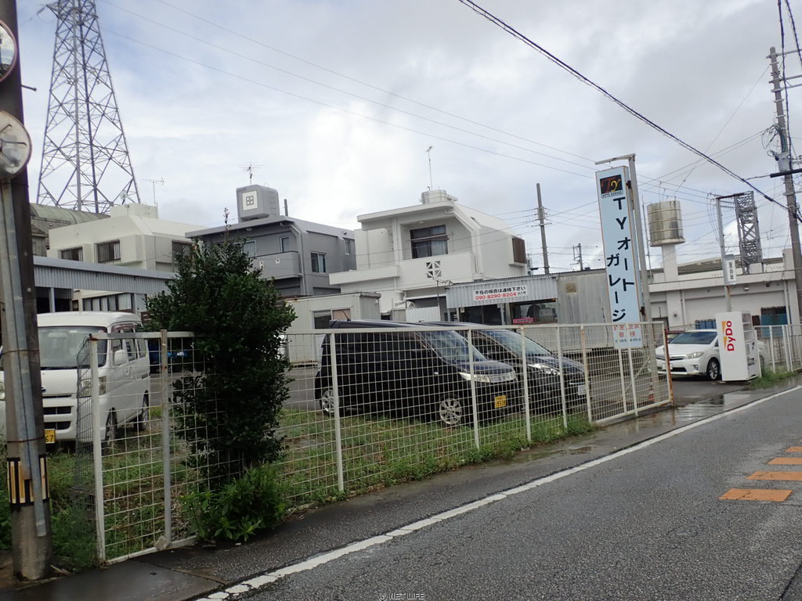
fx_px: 741
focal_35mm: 32
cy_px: 300
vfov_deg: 44.2
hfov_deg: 56.8
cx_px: 401
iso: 100
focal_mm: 5.87
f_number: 9
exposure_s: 1/160
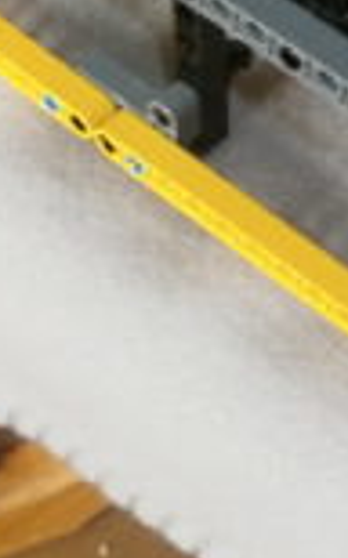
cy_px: 163
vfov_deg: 17.5
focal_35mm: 119
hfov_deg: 10.9
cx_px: 355
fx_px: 1809
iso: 125
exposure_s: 1/30
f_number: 2.9
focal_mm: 4.8
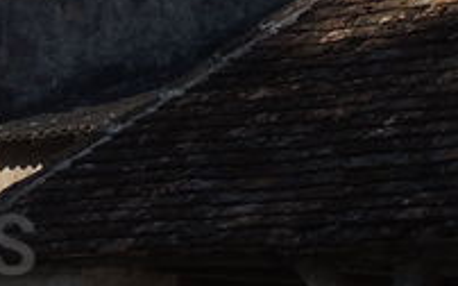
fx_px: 2745
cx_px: -372
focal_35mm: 220
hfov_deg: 9.1
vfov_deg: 6.0
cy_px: 225
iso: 100
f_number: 3.3
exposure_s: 1/1000
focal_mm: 6.2
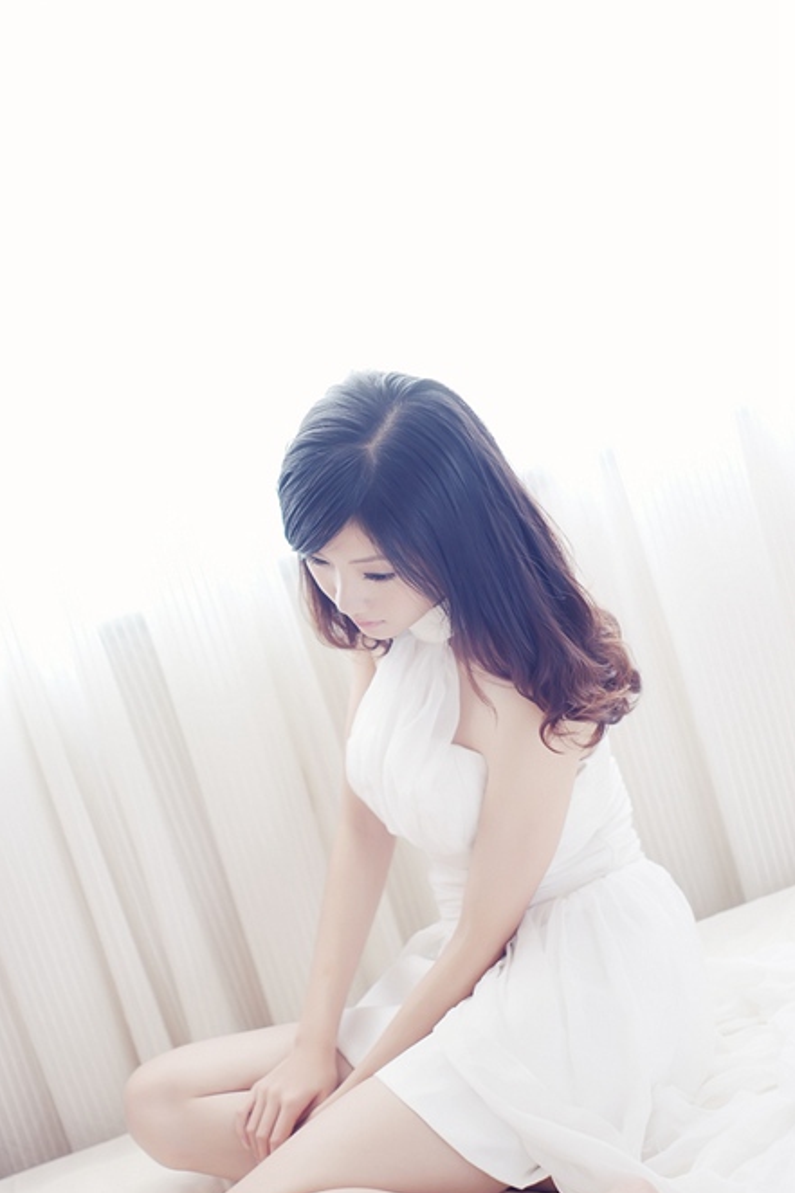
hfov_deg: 19.9
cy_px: 596
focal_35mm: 68
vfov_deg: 29.7
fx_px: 2254
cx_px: 260
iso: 160
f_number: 2.5
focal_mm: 50
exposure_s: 1/50
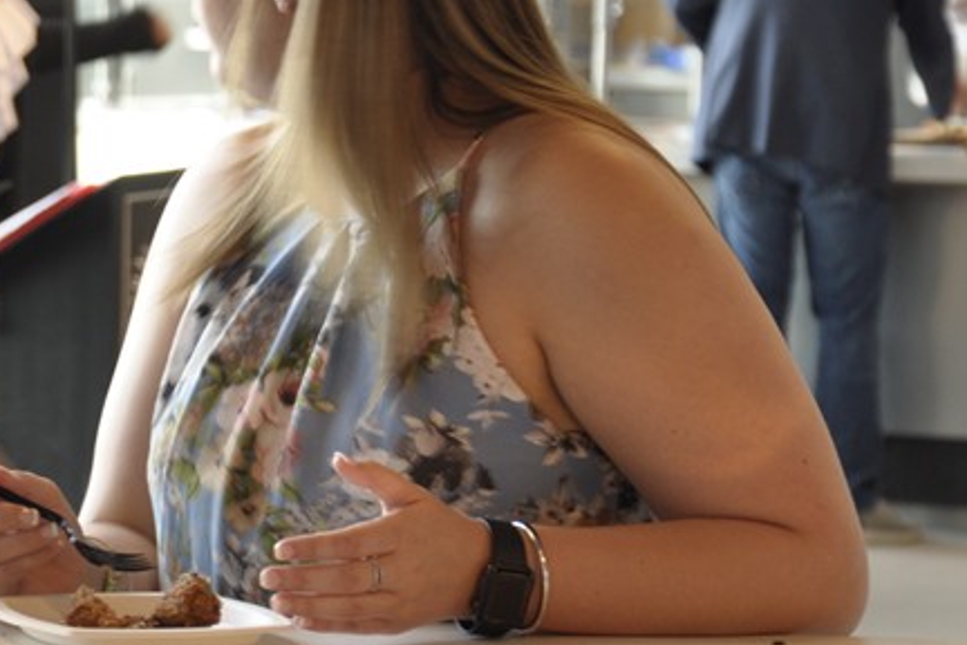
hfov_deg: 8.4
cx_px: 13
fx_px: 6527
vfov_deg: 5.7
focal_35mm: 243
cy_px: 260
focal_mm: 70
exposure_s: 1/15
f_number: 5.3
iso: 400
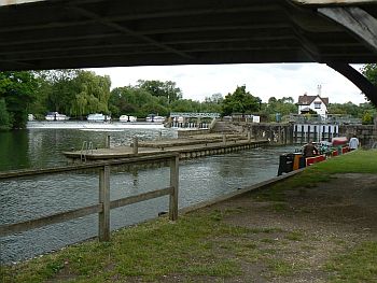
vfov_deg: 39.7
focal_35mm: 36
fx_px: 392
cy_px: 142
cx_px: 188
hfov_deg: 51.3
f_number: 5.6
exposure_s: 1/250
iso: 80
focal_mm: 6
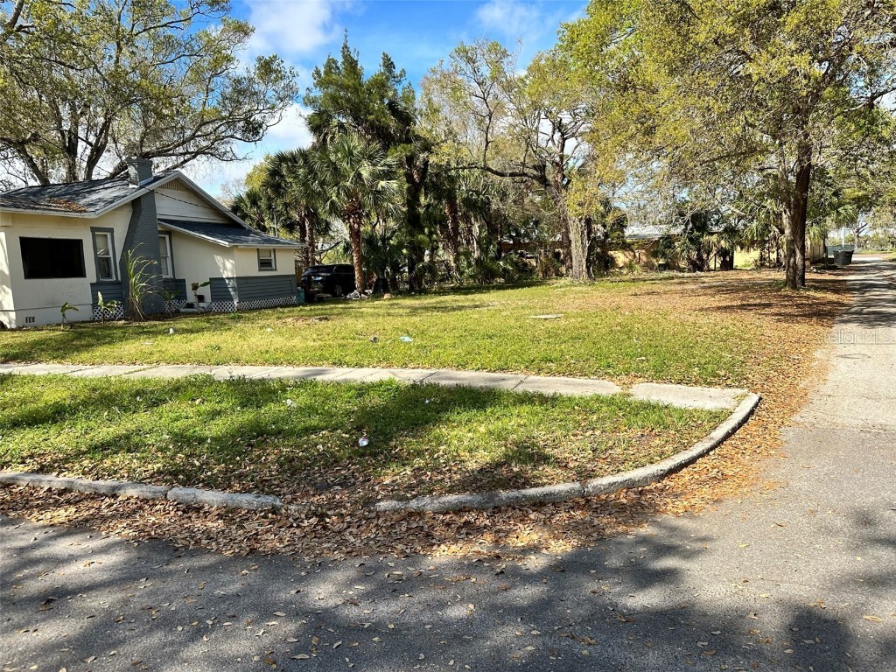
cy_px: 336
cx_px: 448
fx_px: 621
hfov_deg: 71.6
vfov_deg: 56.8
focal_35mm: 24
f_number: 1.78
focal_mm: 6.86
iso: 80
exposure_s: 1/2732
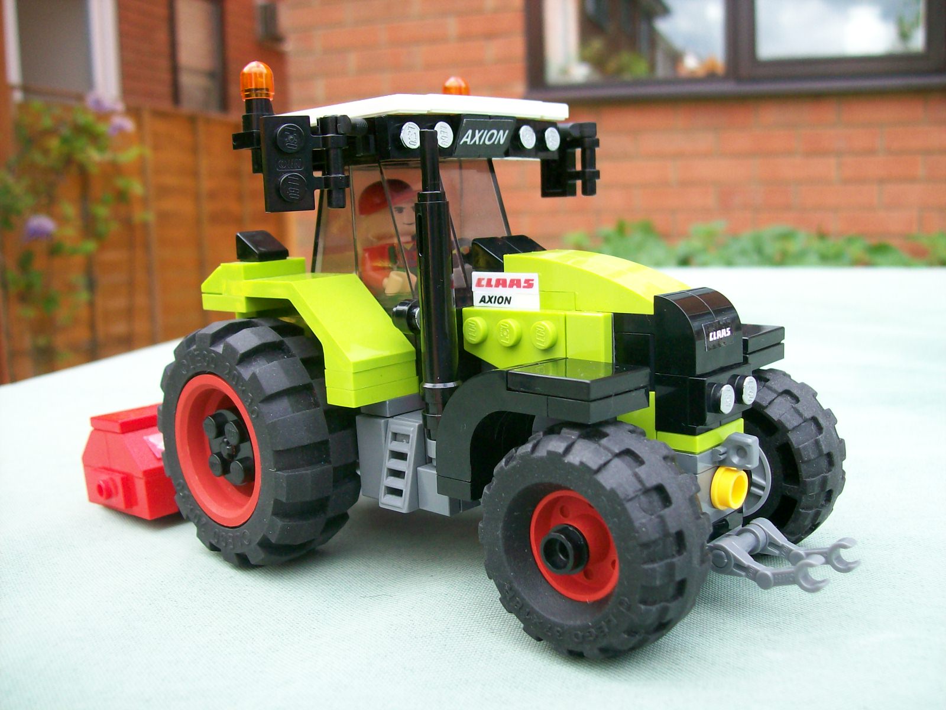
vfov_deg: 39.7
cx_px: 473
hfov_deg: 51.4
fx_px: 984
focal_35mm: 36
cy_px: 355
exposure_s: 1/231
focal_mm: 6
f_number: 2.7
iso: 80
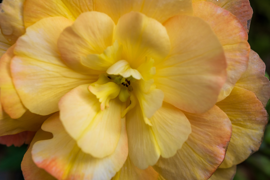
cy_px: 84
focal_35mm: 59
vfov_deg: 23.2
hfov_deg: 34.2
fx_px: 439
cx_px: 126
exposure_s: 1/800
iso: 200
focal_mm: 35
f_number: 5.6
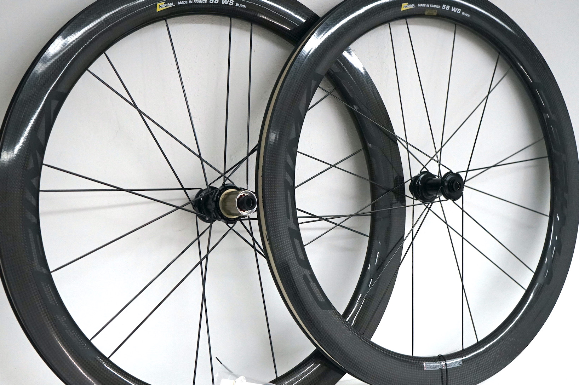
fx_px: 884
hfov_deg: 36.2
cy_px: 199
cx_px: 260
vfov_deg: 24.6
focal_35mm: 55
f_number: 4.5
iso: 2500
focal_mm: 45
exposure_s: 1/160
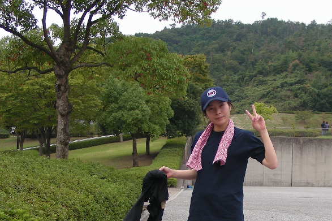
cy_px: 183
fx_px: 636
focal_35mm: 69
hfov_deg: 29.1
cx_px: 213
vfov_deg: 19.5
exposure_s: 1/110
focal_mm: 6.3
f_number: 3.5
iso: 50
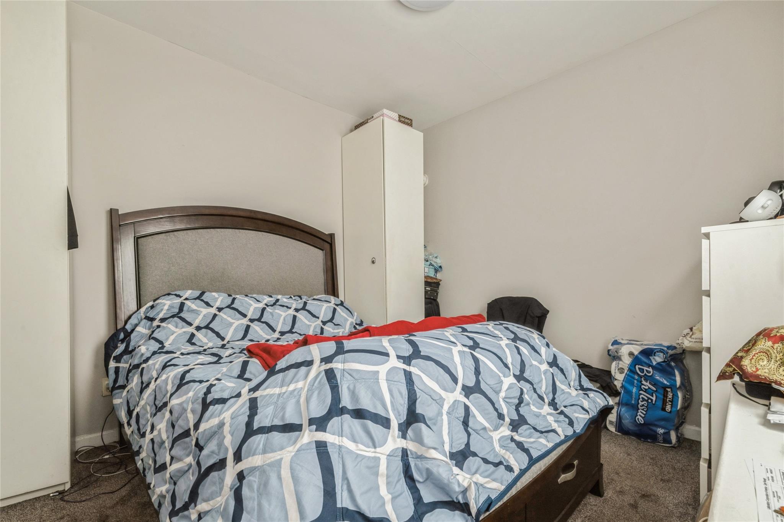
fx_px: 327
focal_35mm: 15
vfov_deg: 77.3
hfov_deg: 100.4
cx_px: 392
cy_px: 261
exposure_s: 1/3
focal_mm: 15
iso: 400
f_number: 11
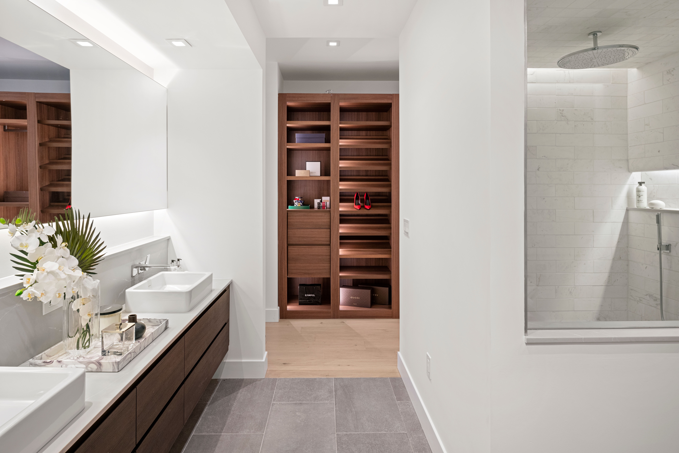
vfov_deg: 64.6
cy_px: 226
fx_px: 358
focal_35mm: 19
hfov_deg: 86.9
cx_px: 340
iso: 250
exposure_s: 1/5
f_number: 9
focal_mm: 19
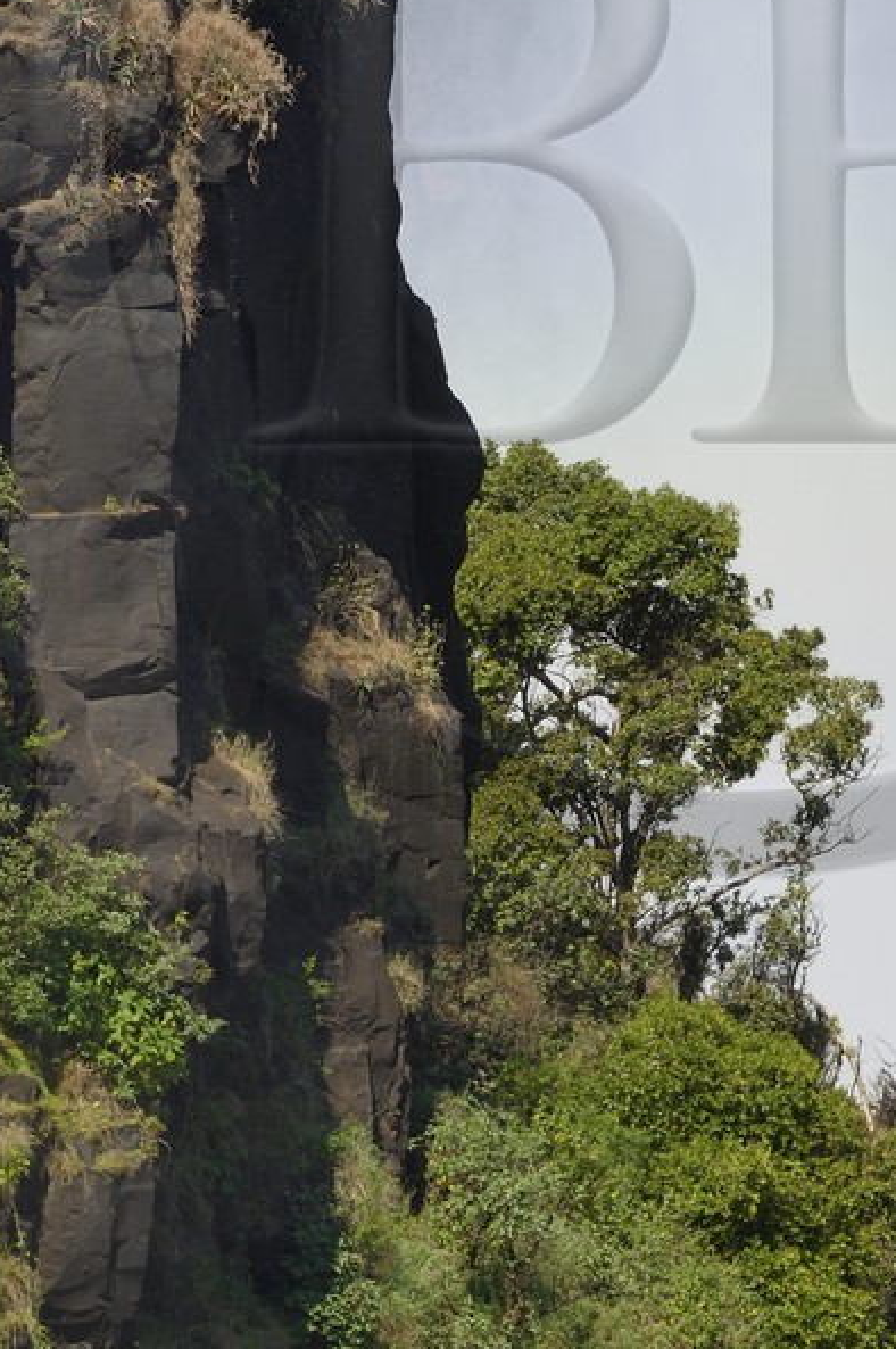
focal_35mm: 324
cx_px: 731
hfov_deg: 4.2
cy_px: 166
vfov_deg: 6.4
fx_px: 12123
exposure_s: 1/320
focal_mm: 120
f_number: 11
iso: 200
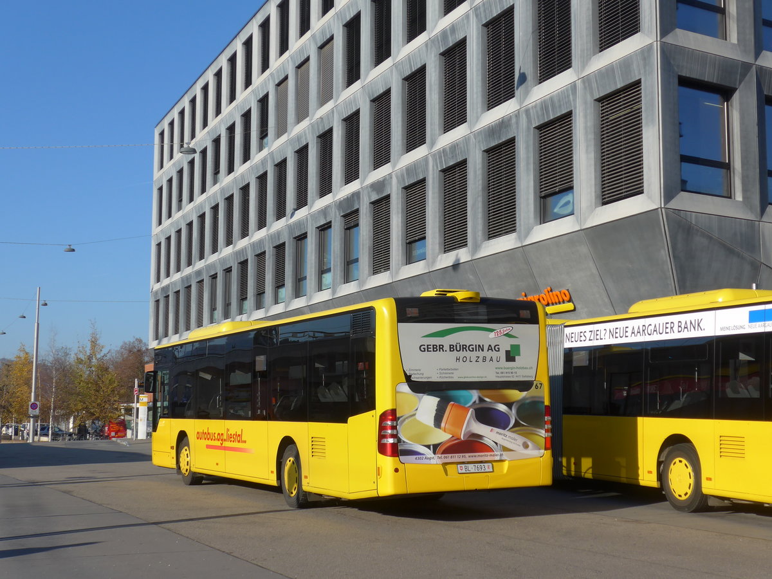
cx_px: 386
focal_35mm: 52
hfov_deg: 36.8
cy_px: 290
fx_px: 1160
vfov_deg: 28.0
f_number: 3.3
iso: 80
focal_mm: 10.7
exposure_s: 1/1300
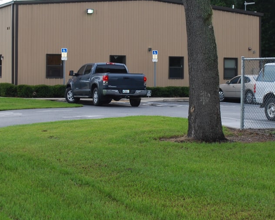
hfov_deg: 20.6
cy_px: 72
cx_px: 151
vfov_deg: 16.5
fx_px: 757
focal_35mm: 93
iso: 200
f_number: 4.5
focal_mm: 28
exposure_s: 1/125
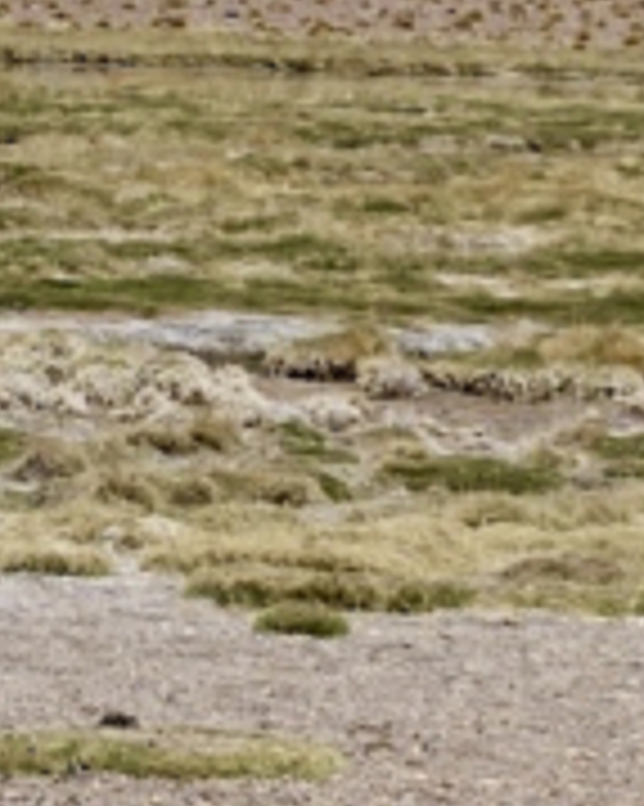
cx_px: -1157
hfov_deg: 6.3
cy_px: 272
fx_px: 5413
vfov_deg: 8.5
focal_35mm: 227
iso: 125
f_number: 5.6
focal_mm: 15.52
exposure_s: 1/100
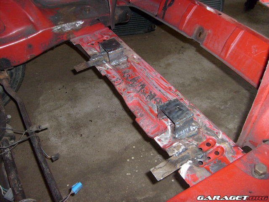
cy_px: 101
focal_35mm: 35
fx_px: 272
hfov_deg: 52.6
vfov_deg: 40.7
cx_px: 134
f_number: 2.8
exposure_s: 1/45
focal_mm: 5.8
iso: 100
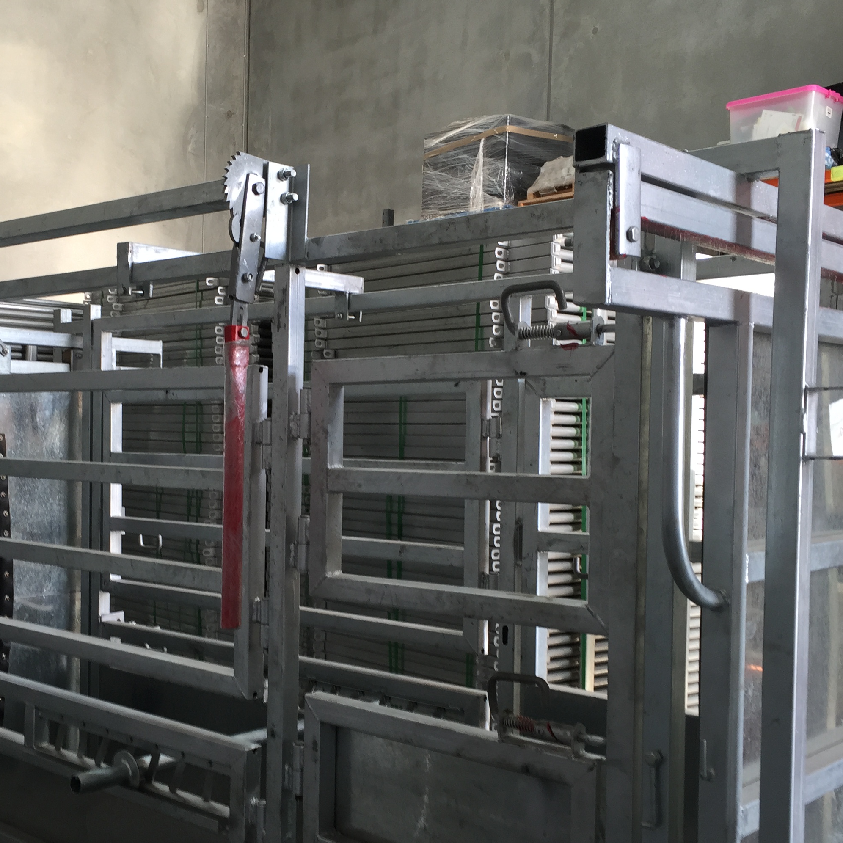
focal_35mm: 42
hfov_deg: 39.8
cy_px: 495
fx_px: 1157
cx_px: 329
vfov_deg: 39.9
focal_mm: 4.15
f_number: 2.2
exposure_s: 1/40
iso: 32
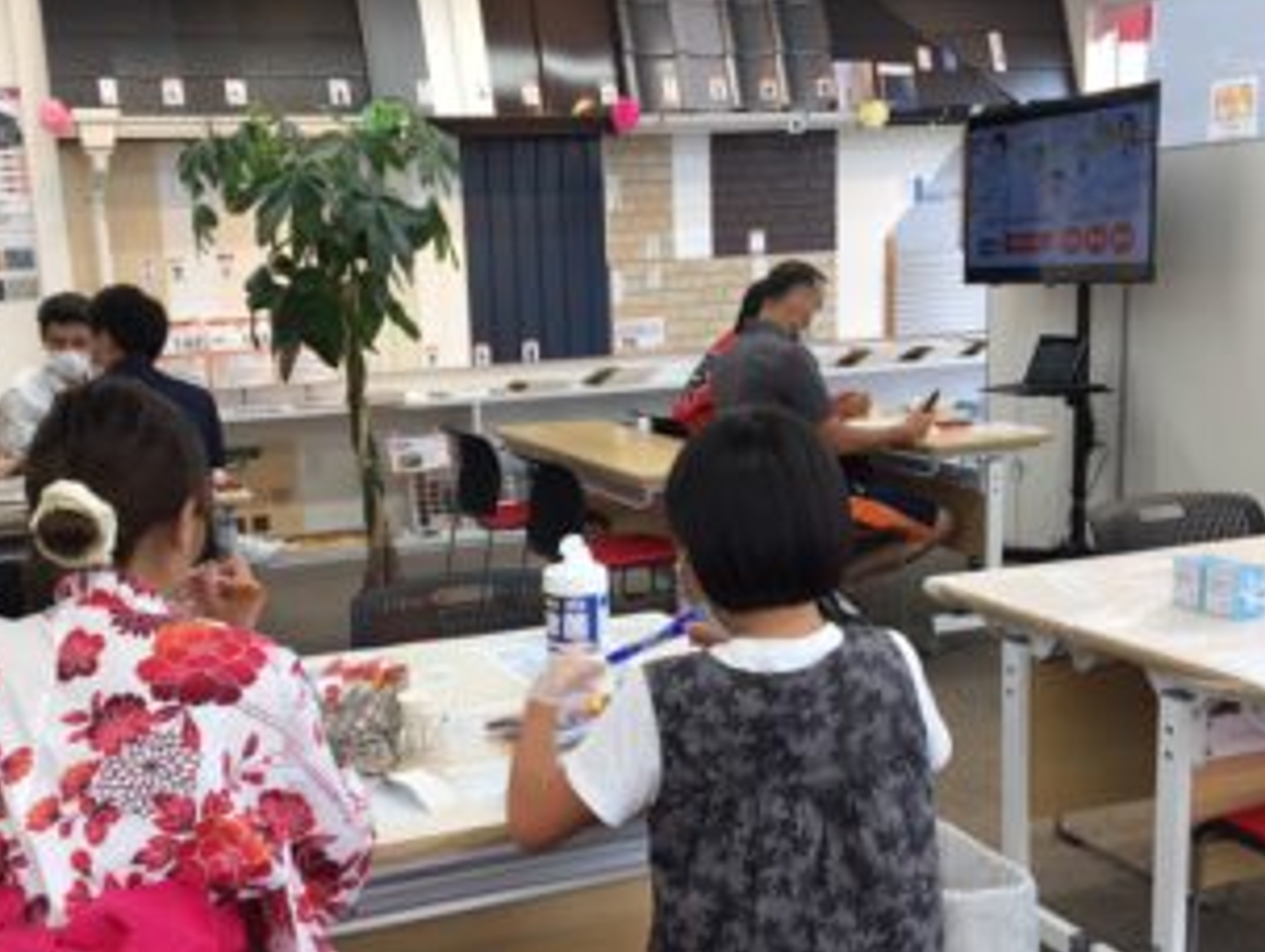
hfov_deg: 43.8
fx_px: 1573
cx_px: 576
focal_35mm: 43
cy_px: 593
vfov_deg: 33.5
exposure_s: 1/60
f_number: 2.2
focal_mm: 4.15
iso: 32
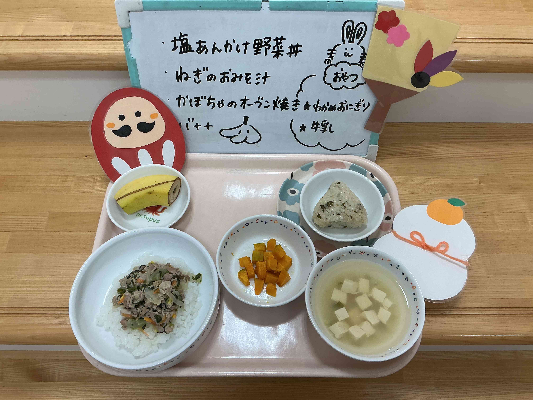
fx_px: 447
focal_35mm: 29
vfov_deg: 48.2
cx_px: 266
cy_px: 200
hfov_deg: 61.7
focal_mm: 3
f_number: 1.8
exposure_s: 1/120
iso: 50
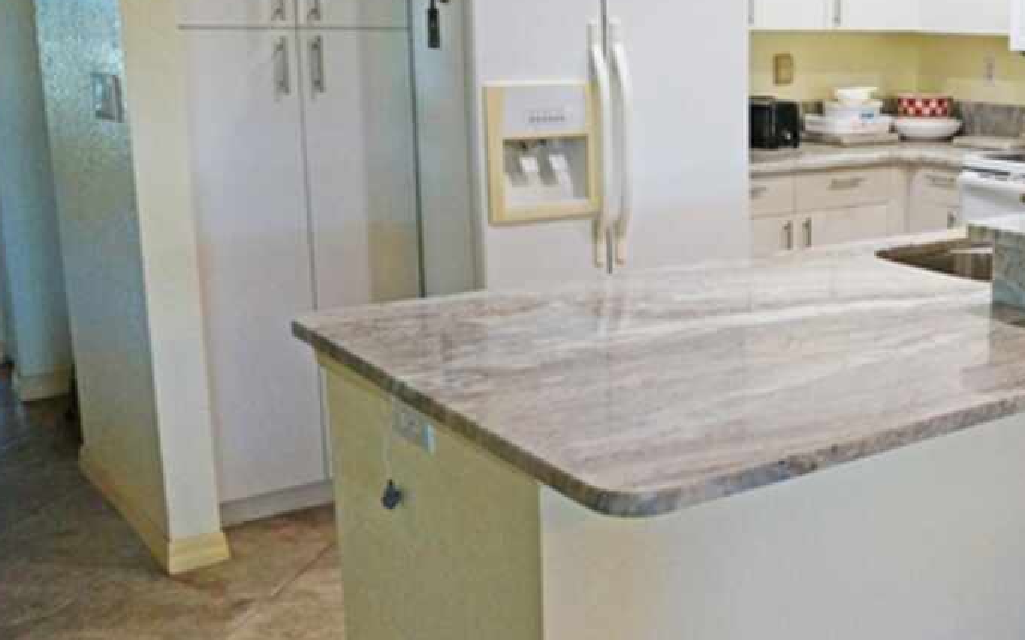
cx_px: 898
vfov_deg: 28.0
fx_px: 1285
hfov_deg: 40.6
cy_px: 282
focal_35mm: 46
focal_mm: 16
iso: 1000
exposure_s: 1/160
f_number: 4
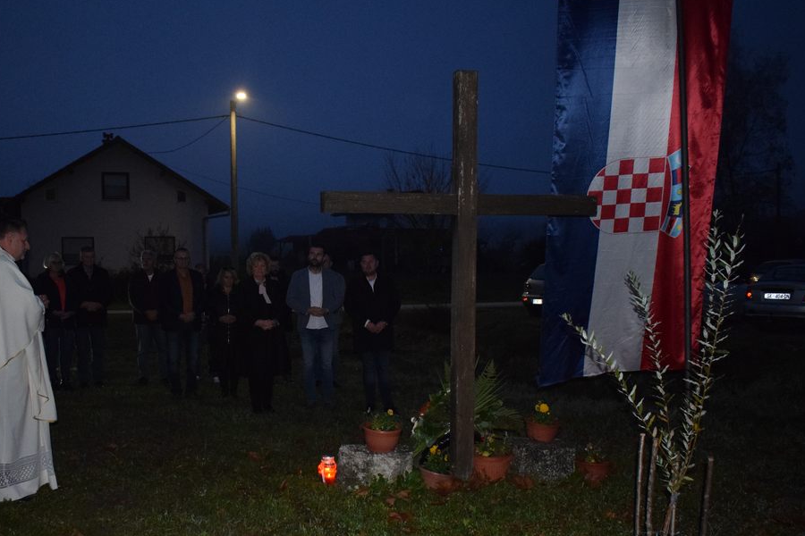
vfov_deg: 36.6
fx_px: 805
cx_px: 352
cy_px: 337
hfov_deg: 53.0
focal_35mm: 36
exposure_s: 1/60
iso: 3200
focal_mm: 18
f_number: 3.5
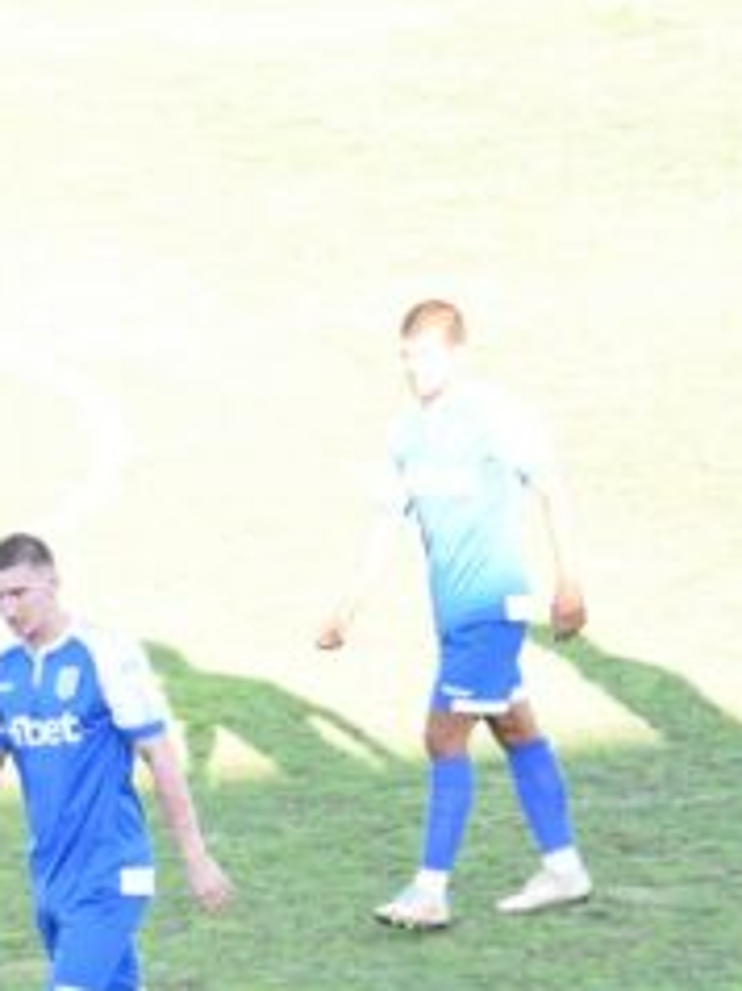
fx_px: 13285
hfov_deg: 3.2
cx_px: 104
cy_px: 829
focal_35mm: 464
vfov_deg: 4.3
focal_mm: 110
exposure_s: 1/640
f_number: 5.6
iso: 1600
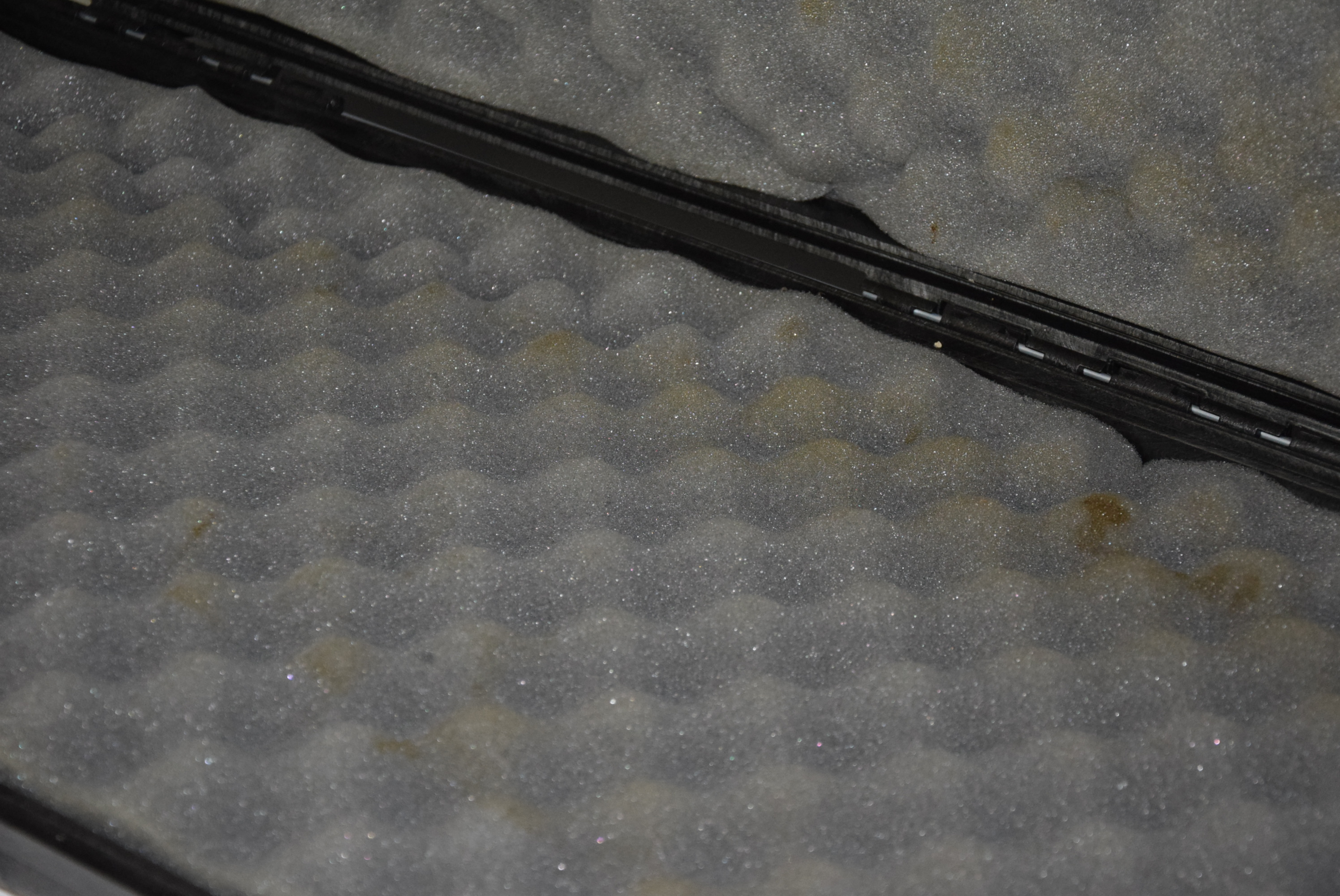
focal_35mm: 87
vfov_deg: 15.7
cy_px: 448
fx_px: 3241
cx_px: 670
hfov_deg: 23.4
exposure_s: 1/60
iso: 2500
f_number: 5
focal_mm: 58
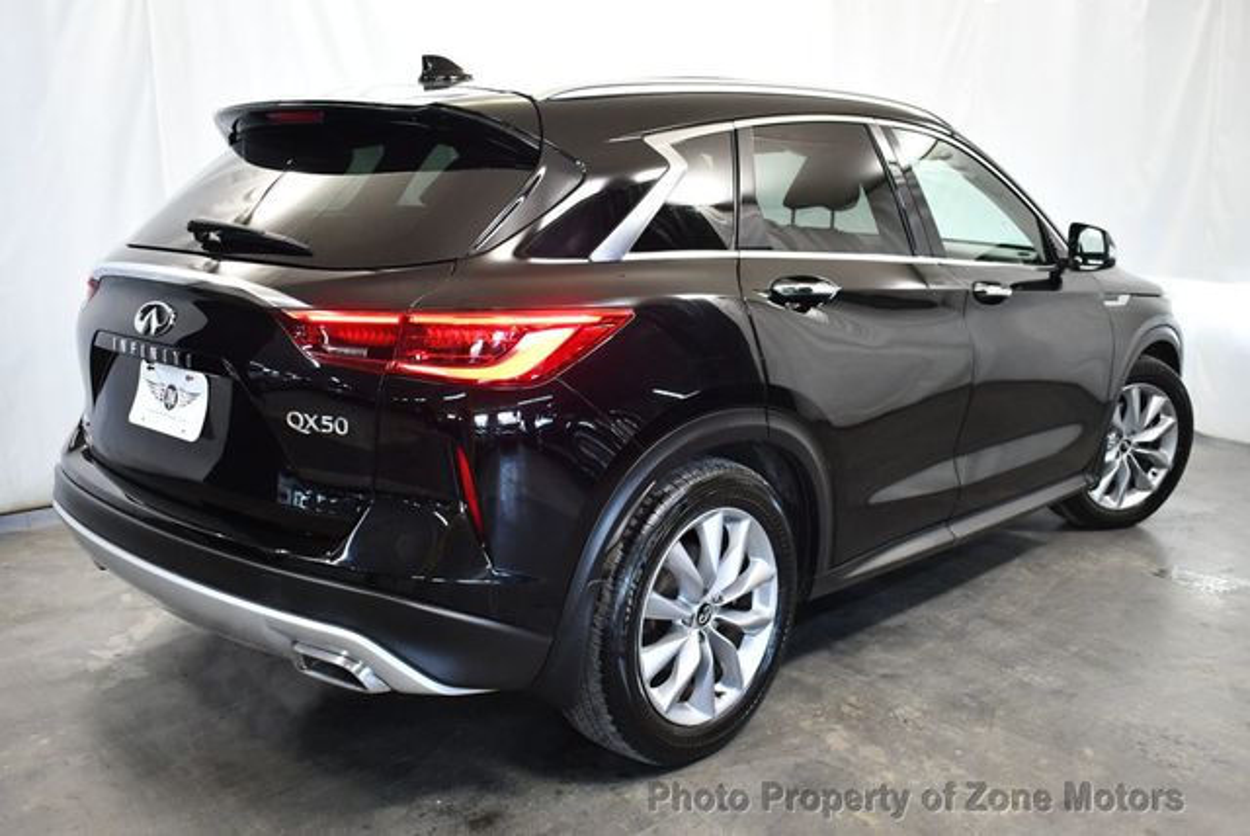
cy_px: 418
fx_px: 1251
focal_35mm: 36
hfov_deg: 53.1
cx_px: 625
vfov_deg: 36.9
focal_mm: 18
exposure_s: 1/125
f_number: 3.5
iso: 1400
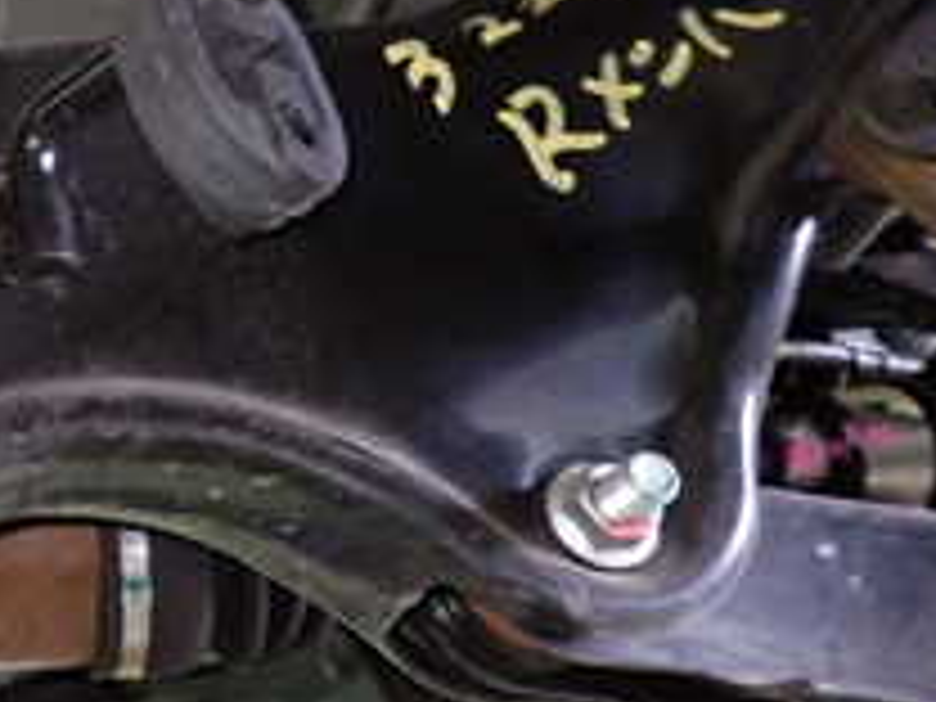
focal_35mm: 72
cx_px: -324
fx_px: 1947
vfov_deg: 20.0
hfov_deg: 23.5
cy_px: 40
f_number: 2
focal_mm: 4.5
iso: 800
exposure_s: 1/15
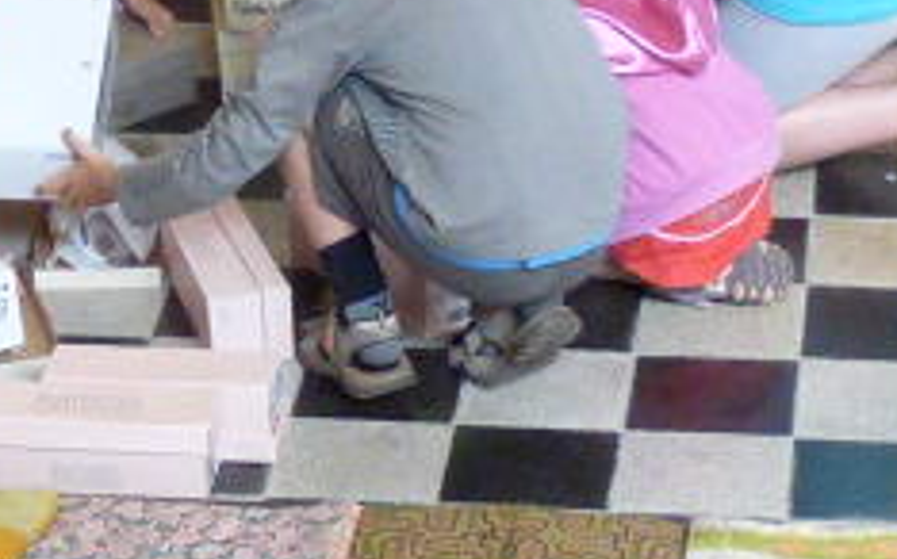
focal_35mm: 183
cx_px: -34
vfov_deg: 7.1
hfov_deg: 11.3
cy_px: -31
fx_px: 4471
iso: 500
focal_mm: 6.4
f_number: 3
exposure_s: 1/60
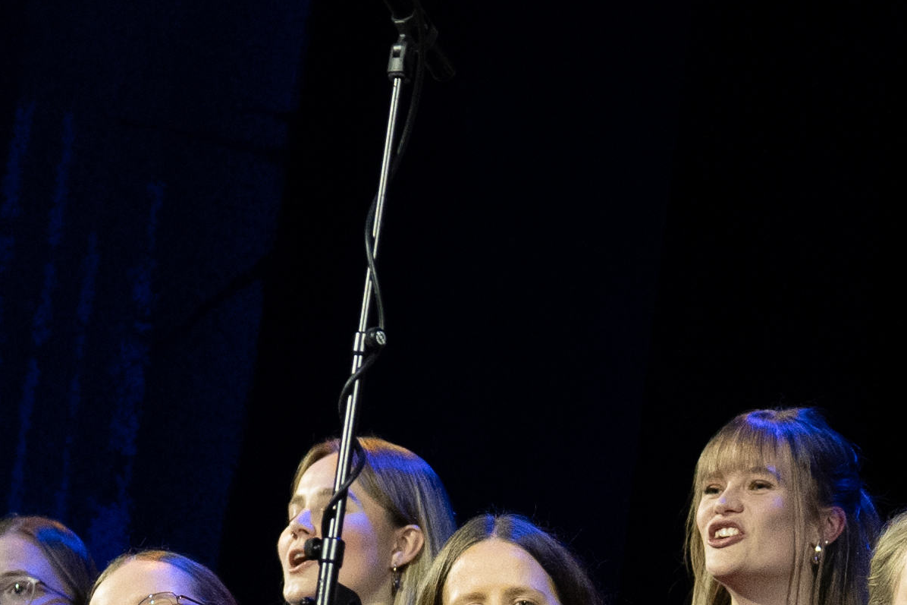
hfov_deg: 3.5
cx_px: 1249
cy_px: 720
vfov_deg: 2.3
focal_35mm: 587
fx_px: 14786
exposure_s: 1/250
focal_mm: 85
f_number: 3.2
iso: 1000
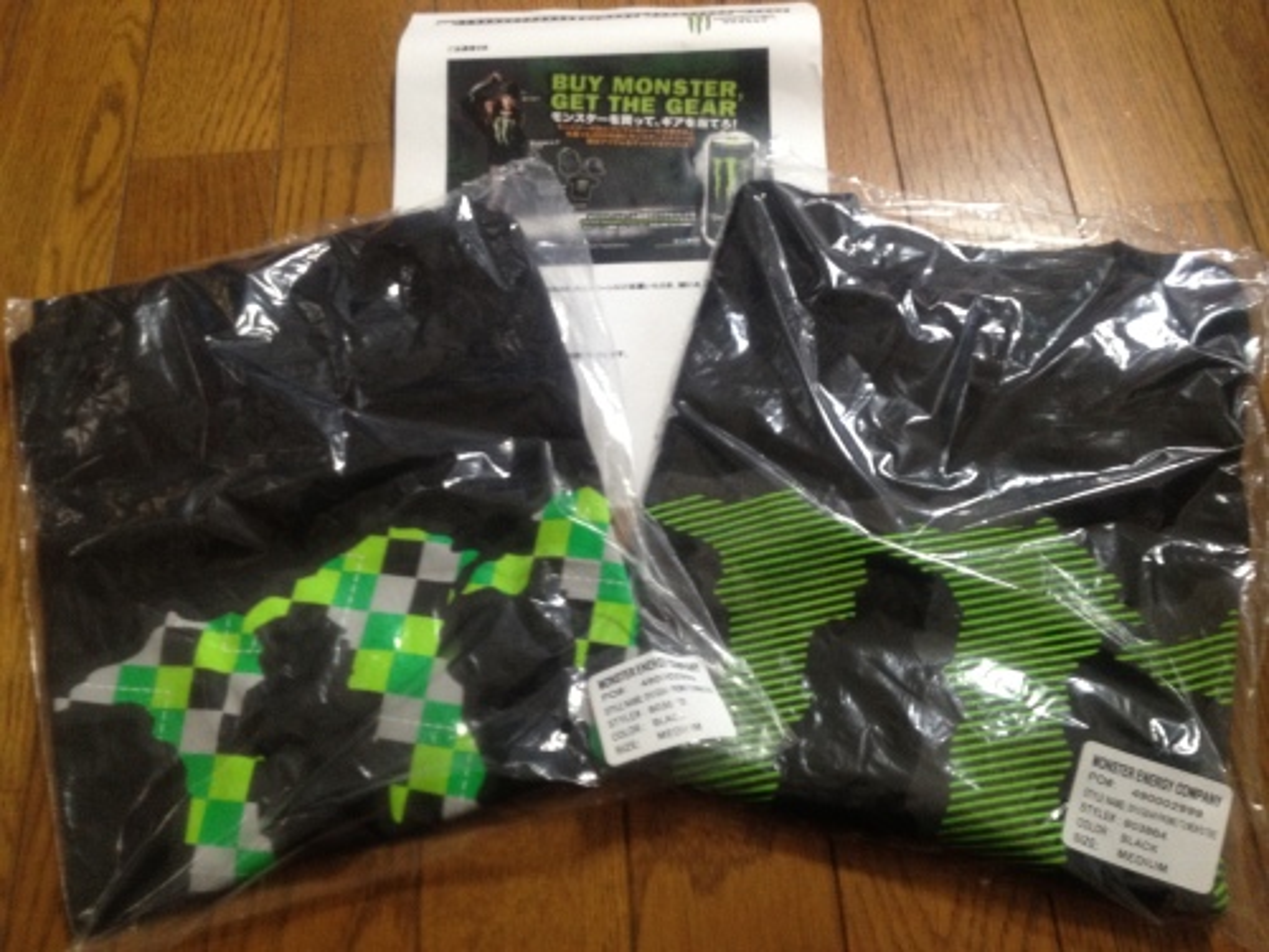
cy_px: 476
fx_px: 1283
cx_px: 634
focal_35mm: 35
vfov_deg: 40.7
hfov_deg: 52.6
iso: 200
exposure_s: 1/20
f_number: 2.4
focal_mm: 4.28
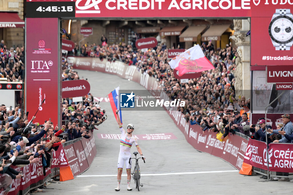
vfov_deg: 8.8
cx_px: 146
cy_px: 98
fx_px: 1261
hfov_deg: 13.3
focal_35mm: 155
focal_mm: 155
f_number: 3.2
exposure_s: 1/1000
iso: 1250
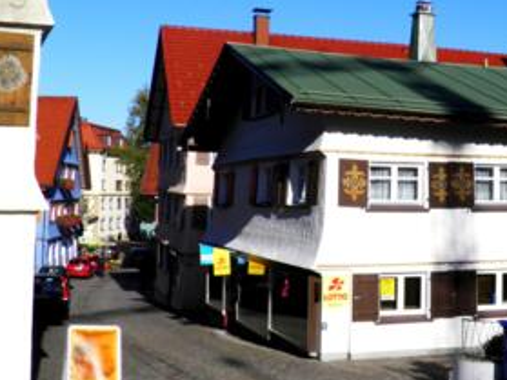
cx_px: 383
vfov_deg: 24.7
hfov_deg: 32.1
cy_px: 124
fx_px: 864
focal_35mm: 59
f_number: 5.7
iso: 100
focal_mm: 4.9
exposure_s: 1/1000
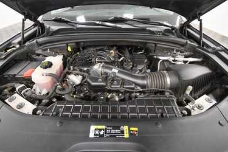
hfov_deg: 96.7
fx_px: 101
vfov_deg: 73.7
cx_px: 114
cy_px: 71
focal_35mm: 16
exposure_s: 1/125
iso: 2000
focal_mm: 10
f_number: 4.5
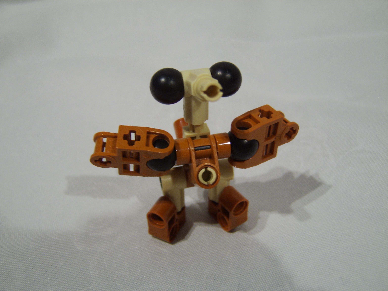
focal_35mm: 31
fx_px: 347
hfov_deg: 58.4
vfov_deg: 45.4
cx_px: 194
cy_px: 146
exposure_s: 1/13
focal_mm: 8.13
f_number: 2.7
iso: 71
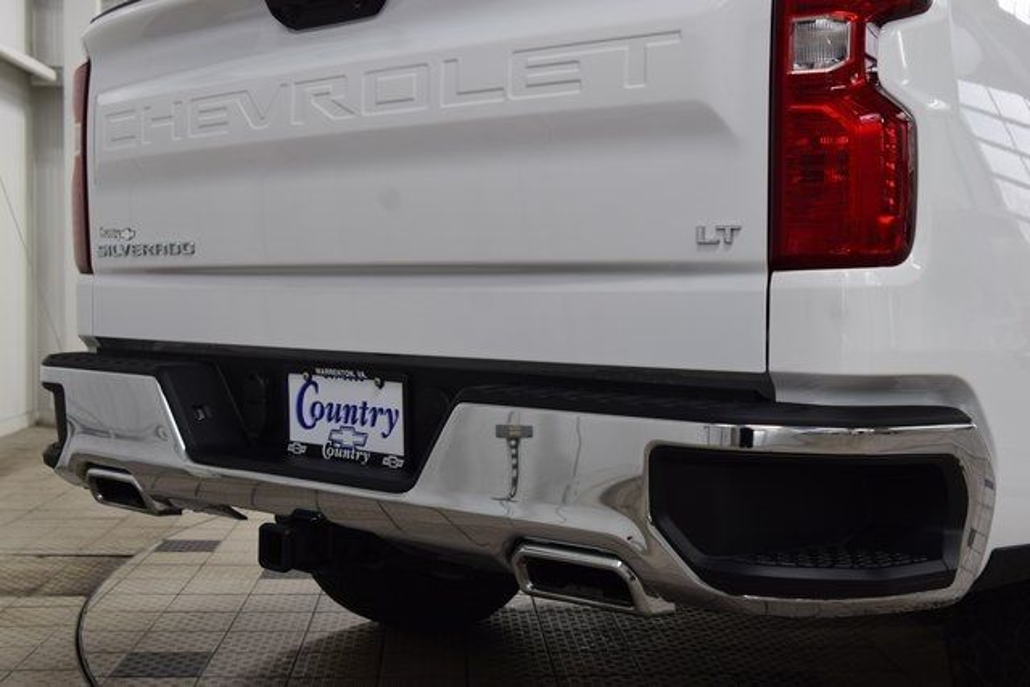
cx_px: 515
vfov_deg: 28.1
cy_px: 344
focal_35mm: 48
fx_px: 1374
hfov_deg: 41.1
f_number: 6.3
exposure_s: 1/20
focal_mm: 32
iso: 400
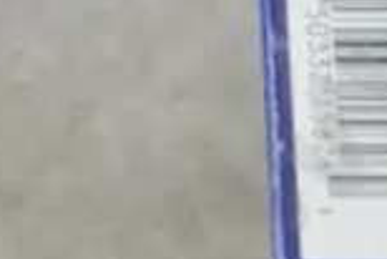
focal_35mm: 318
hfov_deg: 6.0
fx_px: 3422
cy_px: -446
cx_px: 1108
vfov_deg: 4.2
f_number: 5.1
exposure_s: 1/60
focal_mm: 23
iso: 500
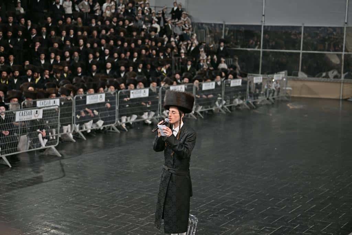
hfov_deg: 28.8
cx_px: 176
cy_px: 118
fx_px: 684
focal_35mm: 70
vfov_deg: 19.5
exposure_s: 1/125
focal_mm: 70
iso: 125
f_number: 2.8
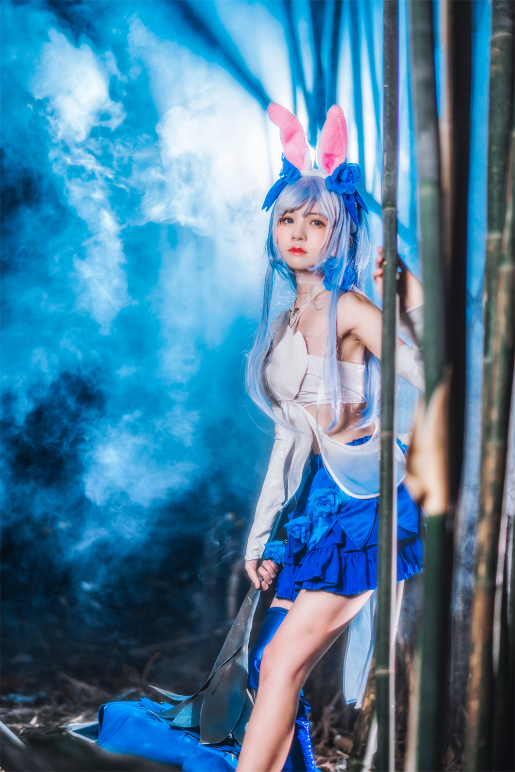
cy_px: 386
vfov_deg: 39.6
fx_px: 1072
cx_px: 258
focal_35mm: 50
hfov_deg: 27.0
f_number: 1.4
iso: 100
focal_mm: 50
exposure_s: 1/400
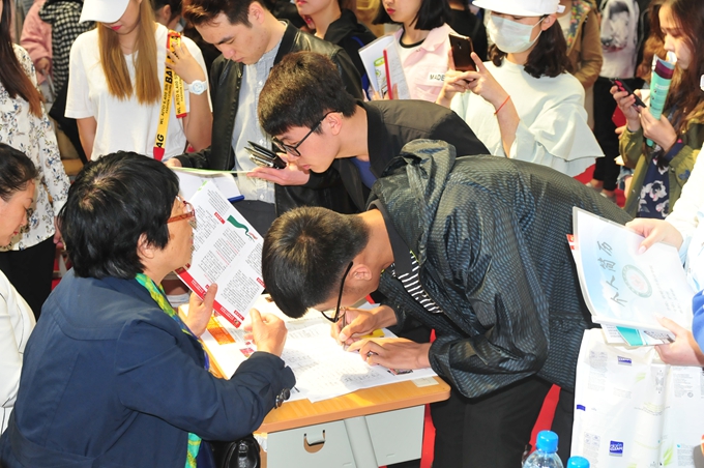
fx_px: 908
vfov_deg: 28.9
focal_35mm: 46
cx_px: 352
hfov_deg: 42.4
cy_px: 234
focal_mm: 31
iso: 800
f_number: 5
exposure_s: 1/100
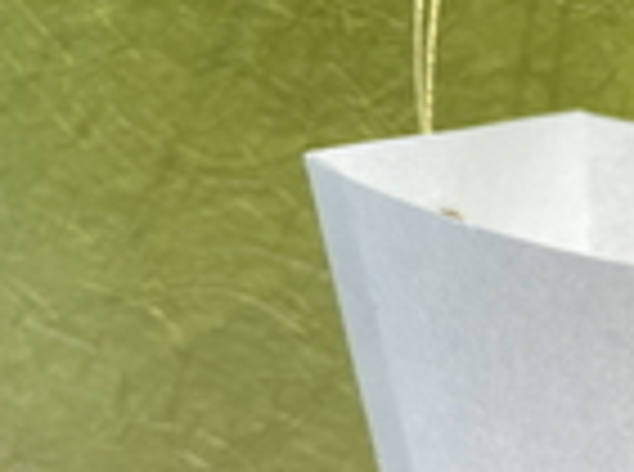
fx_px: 1352
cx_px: 800
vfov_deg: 19.5
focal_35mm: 74
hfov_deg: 23.6
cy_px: 409
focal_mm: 4.2
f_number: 1.6
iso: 50
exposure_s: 1/121
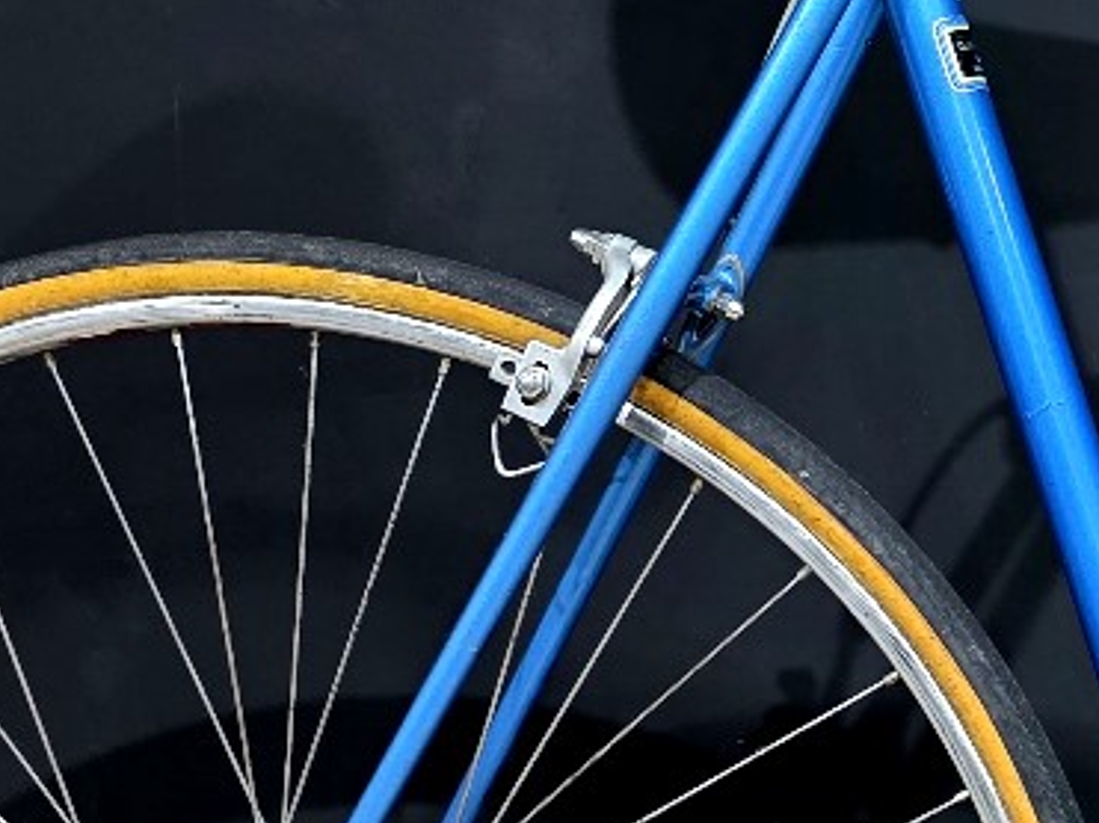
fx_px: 2952
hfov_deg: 18.9
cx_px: 1588
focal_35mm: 93
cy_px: 659
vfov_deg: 15.8
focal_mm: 6.3
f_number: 1.7
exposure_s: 1/100
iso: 500
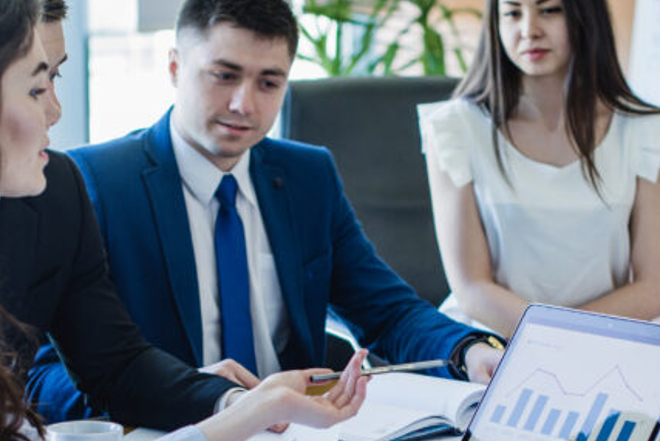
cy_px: 432
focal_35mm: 120
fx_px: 2201
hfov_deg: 17.0
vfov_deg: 11.3
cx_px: 383
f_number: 3.2
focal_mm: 50
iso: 500
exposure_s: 1/100
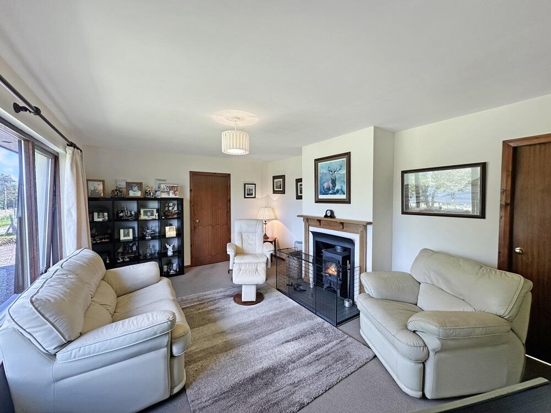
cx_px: 276
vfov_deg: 85.7
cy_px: 206
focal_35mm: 14
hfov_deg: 102.1
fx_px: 223
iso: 64
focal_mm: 2.22
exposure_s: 1/100
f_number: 2.2
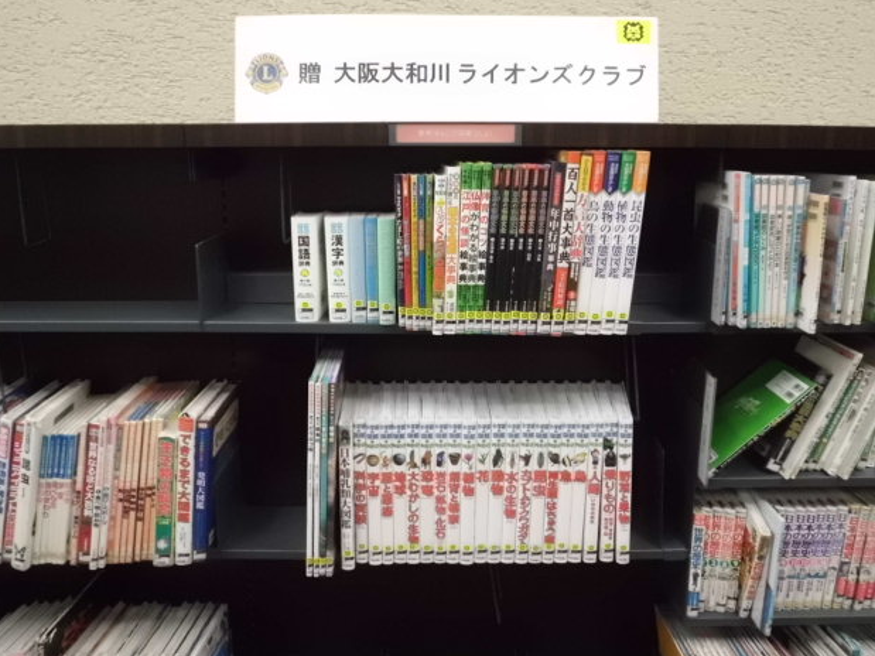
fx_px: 758
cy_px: 321
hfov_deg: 60.0
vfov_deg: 46.8
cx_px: 447
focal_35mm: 30
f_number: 3.4
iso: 800
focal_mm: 5.3
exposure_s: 1/80
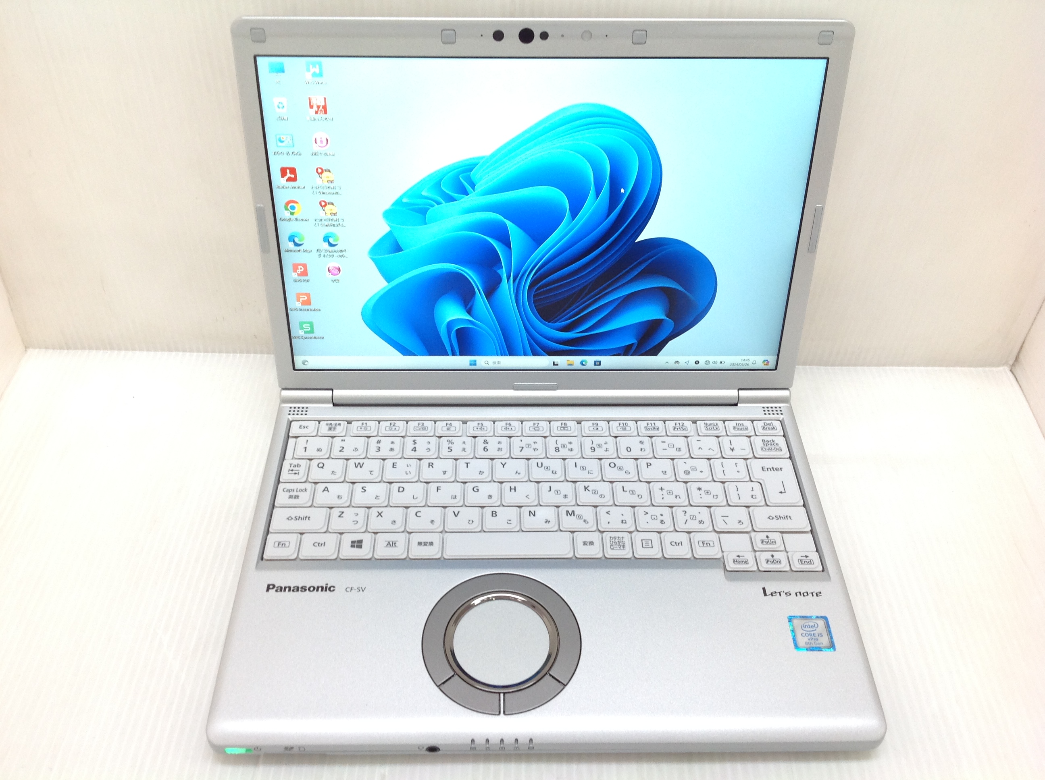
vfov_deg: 40.6
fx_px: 1055
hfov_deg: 52.7
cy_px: 390
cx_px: 522
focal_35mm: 35
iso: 50
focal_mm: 4.28
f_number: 2.4
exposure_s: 1/24
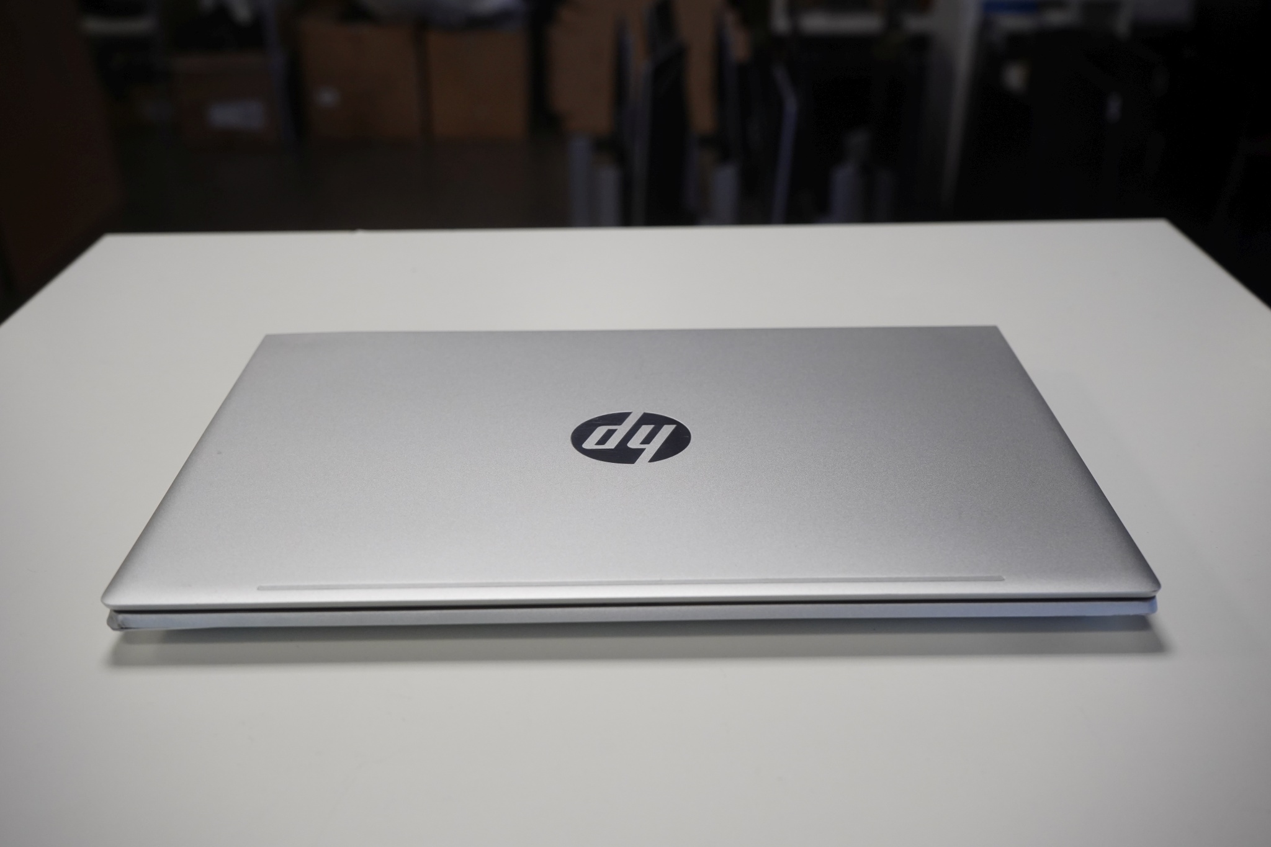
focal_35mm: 37
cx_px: 636
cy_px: 424
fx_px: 1306
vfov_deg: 35.9
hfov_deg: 51.9
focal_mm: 37
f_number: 6.3
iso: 2000
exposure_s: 1/100
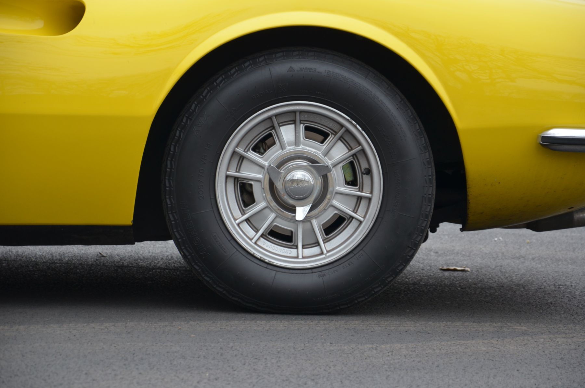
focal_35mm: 158
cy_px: 194
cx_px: 292
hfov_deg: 13.1
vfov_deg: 8.7
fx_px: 2554
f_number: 5.6
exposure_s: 1/45
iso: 400
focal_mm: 105
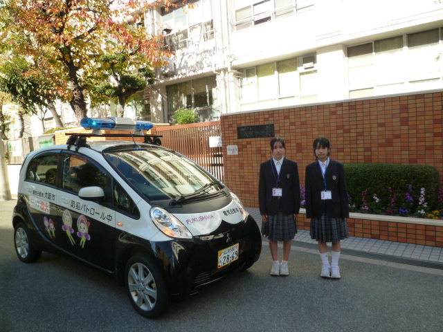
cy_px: 166
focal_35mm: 25
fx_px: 320
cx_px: 222
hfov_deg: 69.4
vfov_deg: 54.9
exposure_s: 1/160
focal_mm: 4.5
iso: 125
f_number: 4
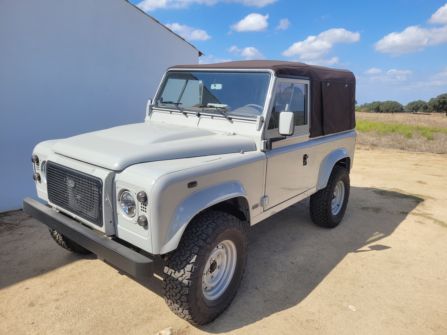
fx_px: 336
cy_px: 168
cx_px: 224
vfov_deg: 53.1
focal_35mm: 26
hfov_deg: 67.3
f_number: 1.8
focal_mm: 5.4
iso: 40
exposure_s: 1/2111
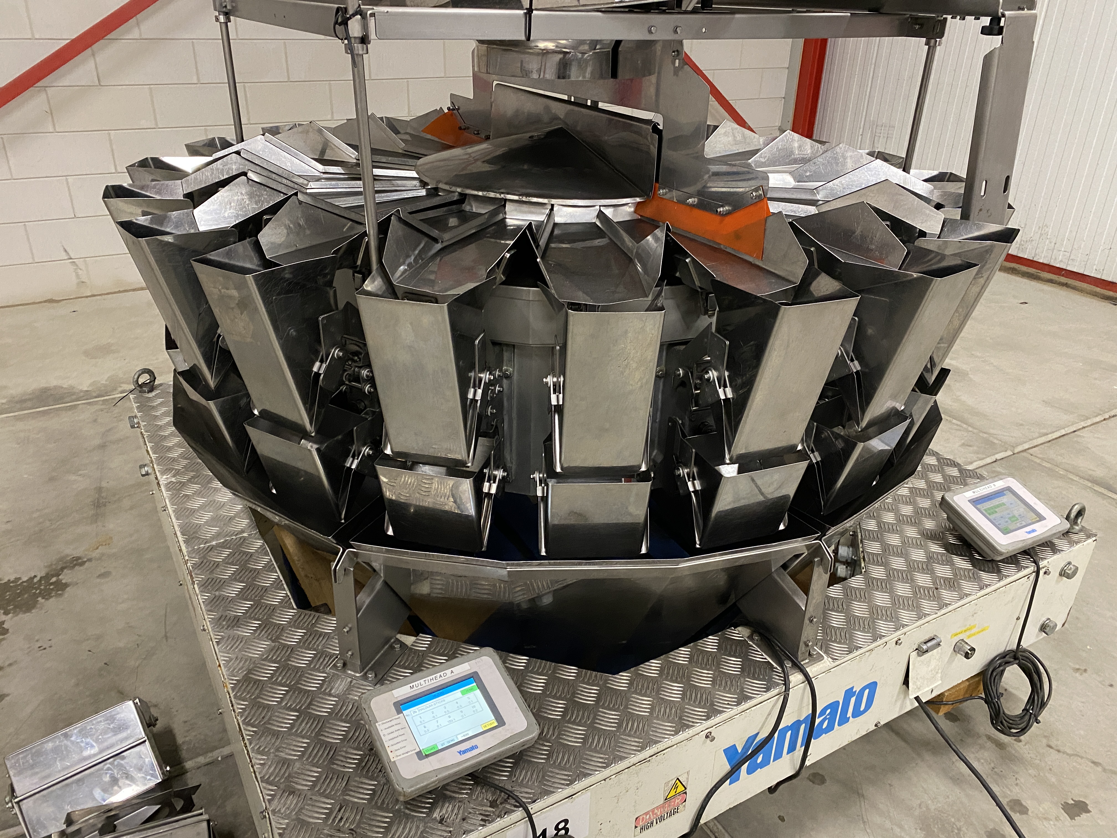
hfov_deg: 67.3
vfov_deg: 53.1
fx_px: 839
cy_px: 419
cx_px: 558
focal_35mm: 26
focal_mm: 4.25
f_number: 1.8
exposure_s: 1/50
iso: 500
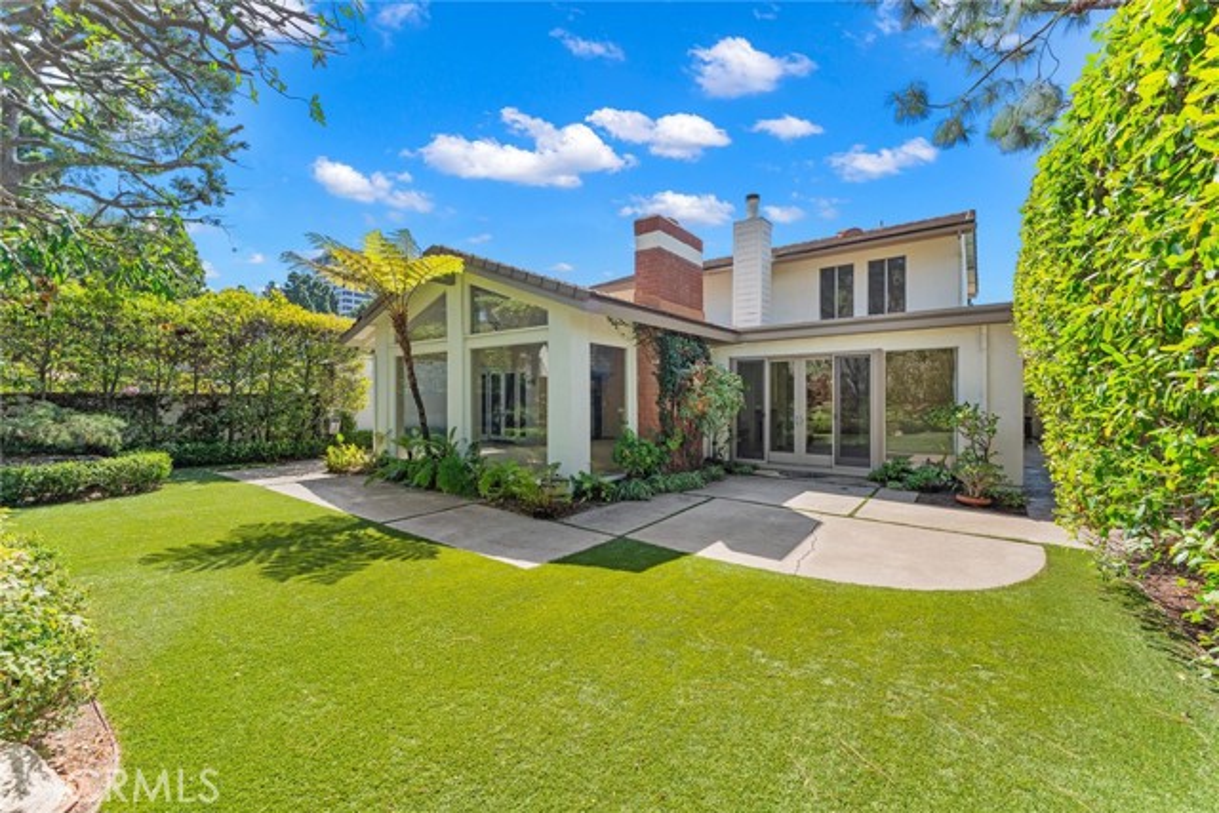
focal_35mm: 14
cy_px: 406
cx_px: 610
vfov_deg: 81.2
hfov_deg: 104.2
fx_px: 474
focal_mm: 14
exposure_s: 1/320
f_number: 6.3
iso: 200
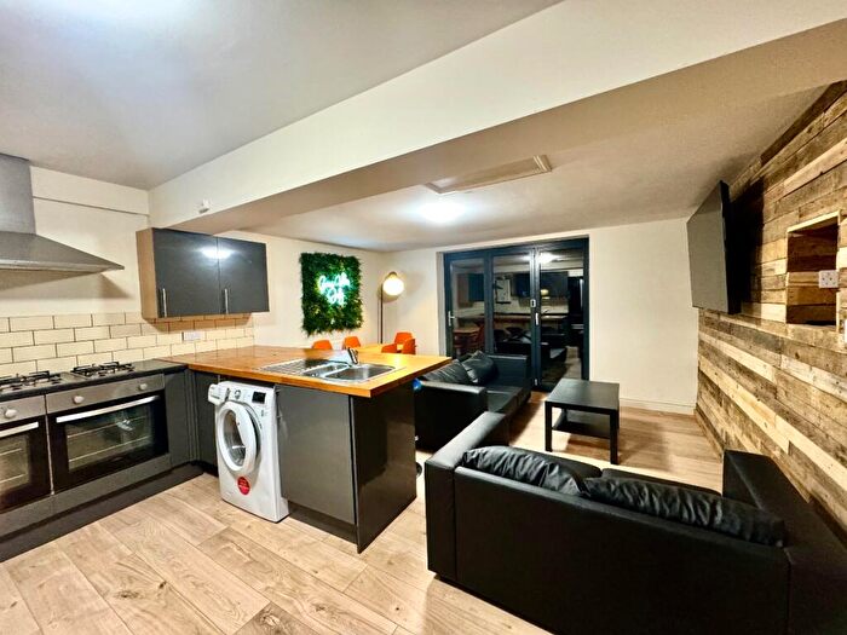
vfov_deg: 85.7
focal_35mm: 14
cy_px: 318
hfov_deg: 102.1
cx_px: 424
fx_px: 343
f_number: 2.2
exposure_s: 1/50
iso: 640
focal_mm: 2.22
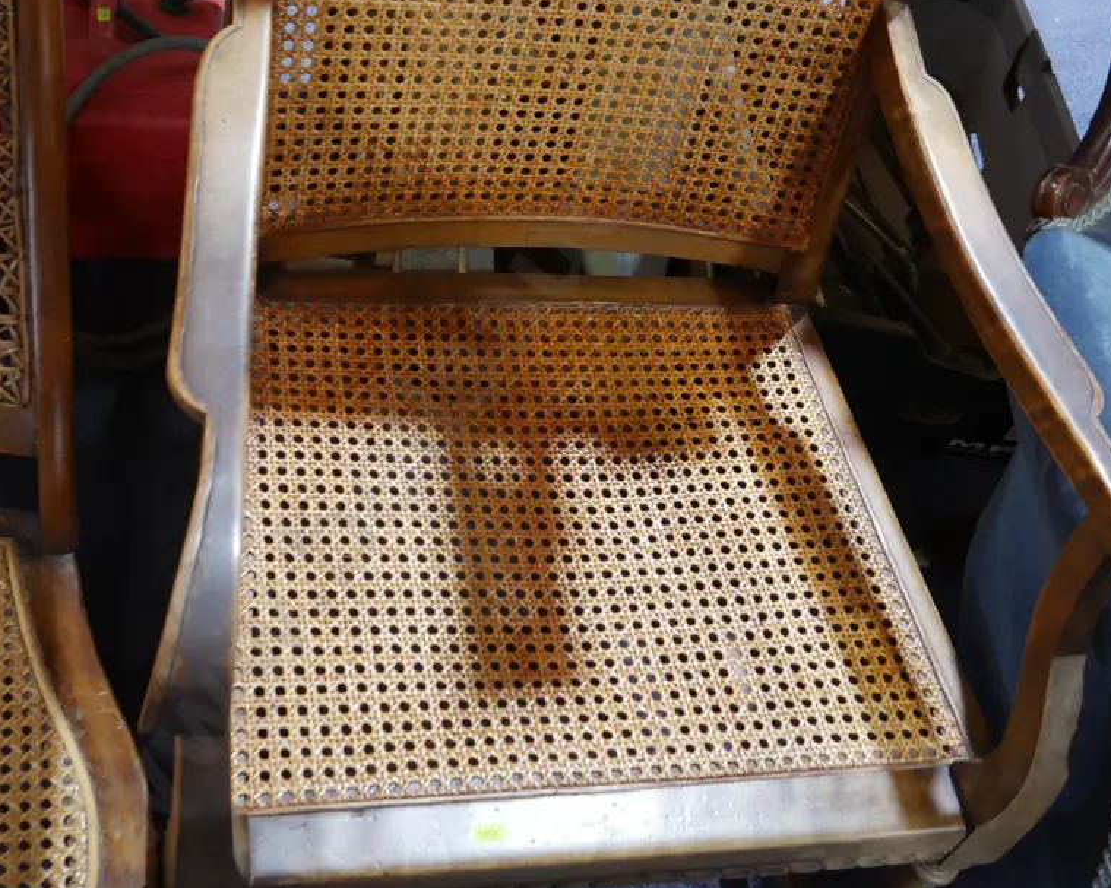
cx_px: 559
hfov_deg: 37.3
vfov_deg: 29.9
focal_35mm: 50
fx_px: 1644
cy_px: 250
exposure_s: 1/60
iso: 800
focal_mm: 19
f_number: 4.1
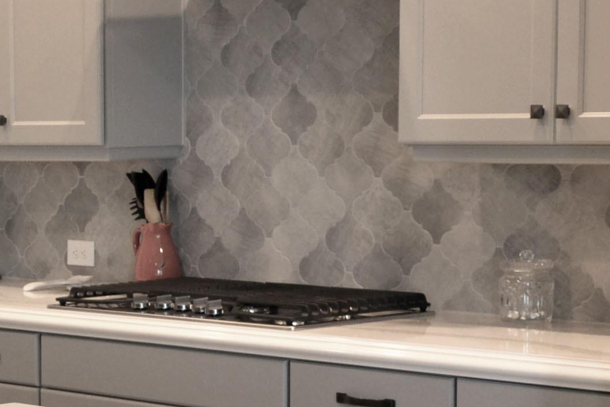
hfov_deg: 16.6
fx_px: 2000
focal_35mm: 118
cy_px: 366
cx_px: -126
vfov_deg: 11.5
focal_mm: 18
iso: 400
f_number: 3.5
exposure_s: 1/15
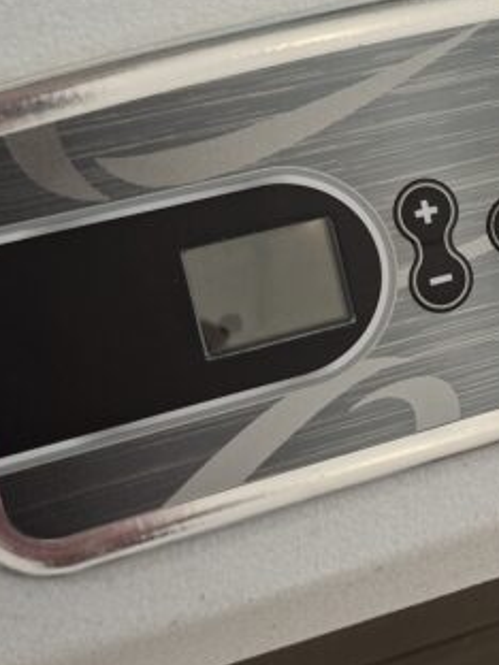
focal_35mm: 59
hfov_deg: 24.3
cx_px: 418
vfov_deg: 32.6
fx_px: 1134
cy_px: 262
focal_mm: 5.54
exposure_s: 1/33
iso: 320
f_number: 1.8
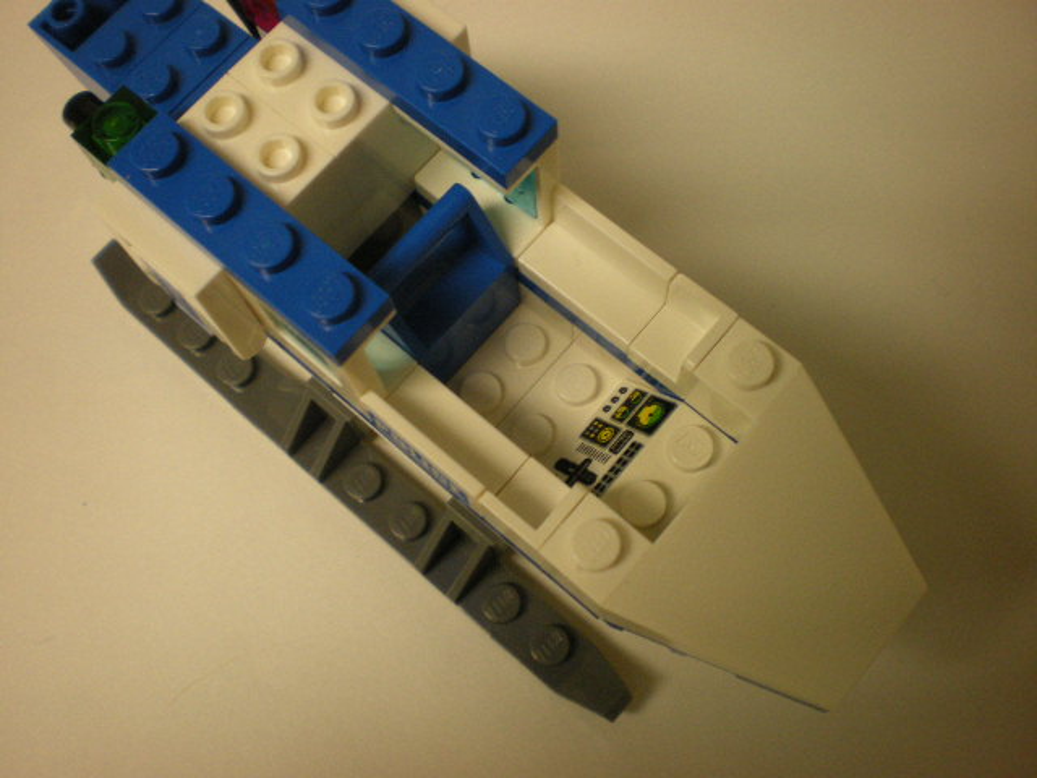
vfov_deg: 37.7
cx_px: 518
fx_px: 1138
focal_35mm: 38
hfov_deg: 49.0
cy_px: 389
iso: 200
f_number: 3.1
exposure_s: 1/51.2
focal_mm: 6.3
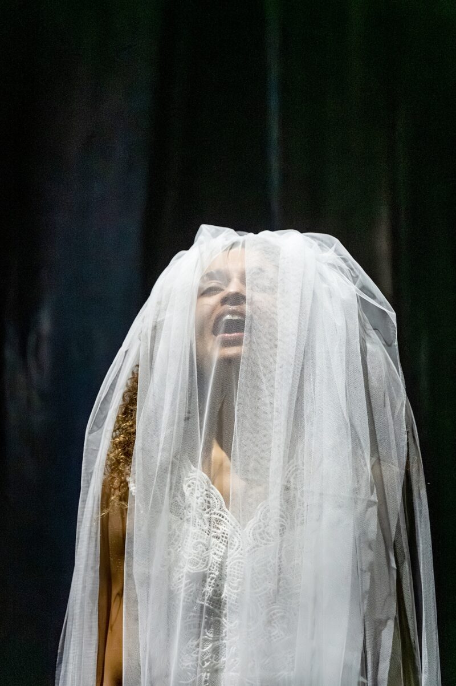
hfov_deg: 8.1
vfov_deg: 12.1
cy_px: 343
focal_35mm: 170
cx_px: 228
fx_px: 3235
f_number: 2.8
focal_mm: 170
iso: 5000
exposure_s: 1/125
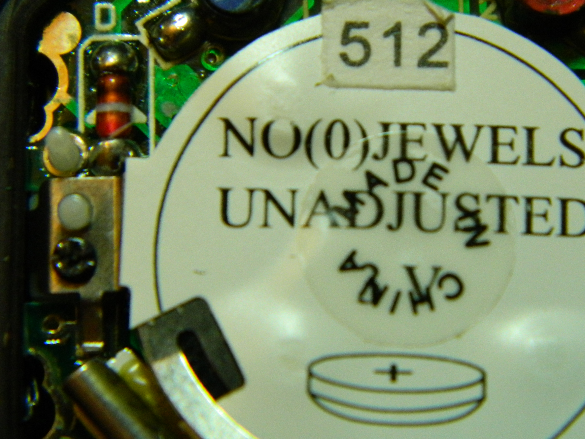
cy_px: 237
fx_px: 2586
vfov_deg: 9.7
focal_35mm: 153
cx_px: 367
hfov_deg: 12.9
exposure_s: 1/60
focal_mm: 18.6
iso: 400
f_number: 4.5
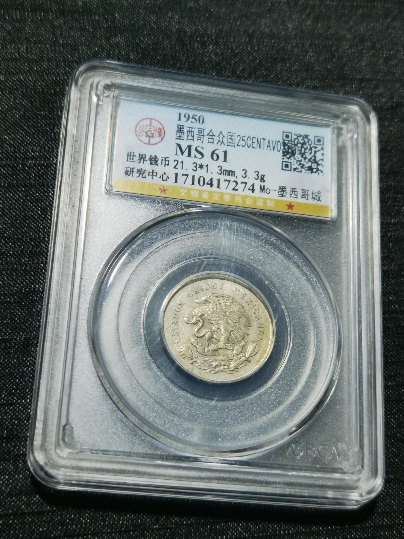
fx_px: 871
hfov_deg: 26.1
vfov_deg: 34.3
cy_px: 270
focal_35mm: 56
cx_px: 202
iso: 100
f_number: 1.9
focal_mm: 6.67
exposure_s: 1/100
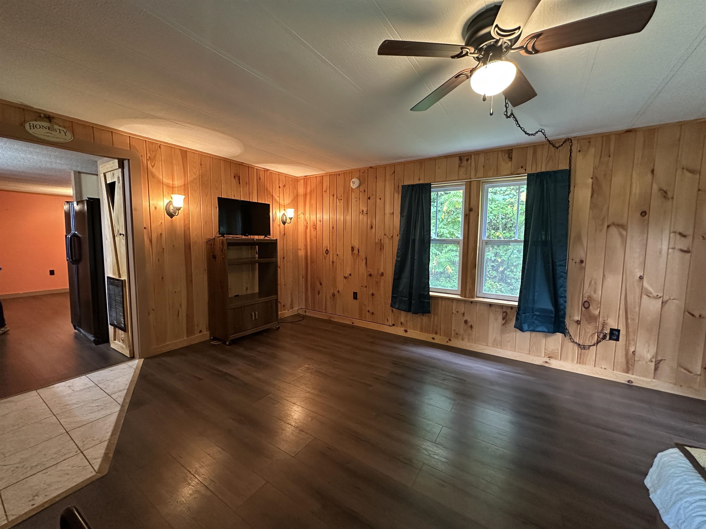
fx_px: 286
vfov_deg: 85.7
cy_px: 264
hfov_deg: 102.1
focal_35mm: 14
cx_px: 353
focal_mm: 2.22
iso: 640
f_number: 2.2
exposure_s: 1/60
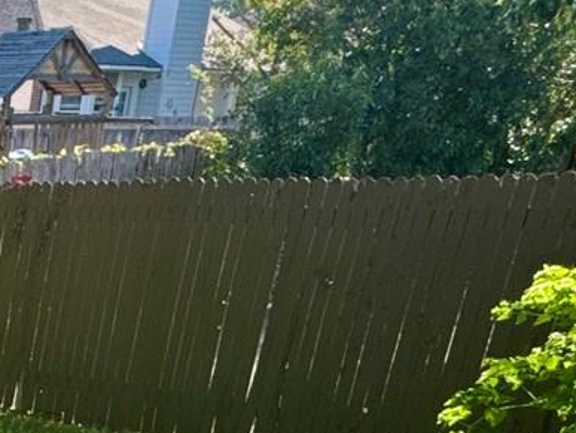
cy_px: 539
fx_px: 1232
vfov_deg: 18.7
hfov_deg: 19.9
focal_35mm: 74
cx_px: -436
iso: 40
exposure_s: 1/451
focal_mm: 2.22
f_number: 2.2
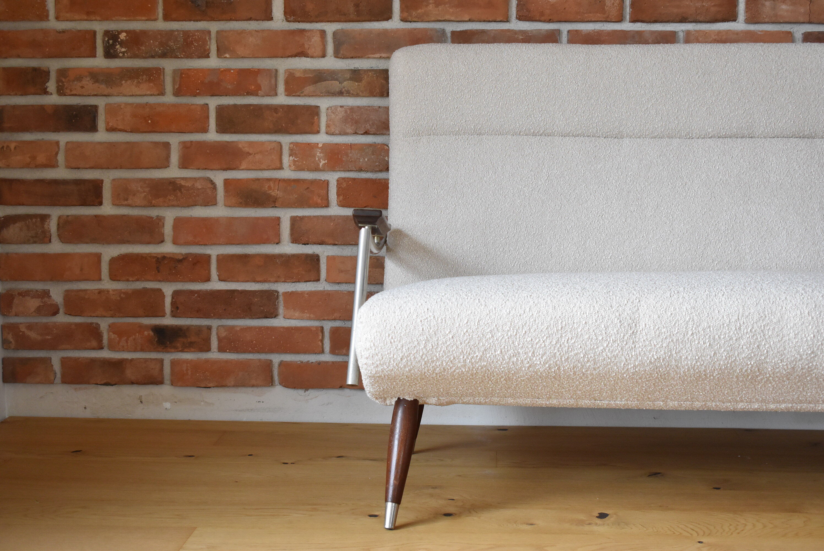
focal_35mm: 52
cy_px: 276
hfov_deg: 37.8
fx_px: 1203
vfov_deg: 25.8
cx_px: 412
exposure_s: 1/125
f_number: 4.5
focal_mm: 35
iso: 1400
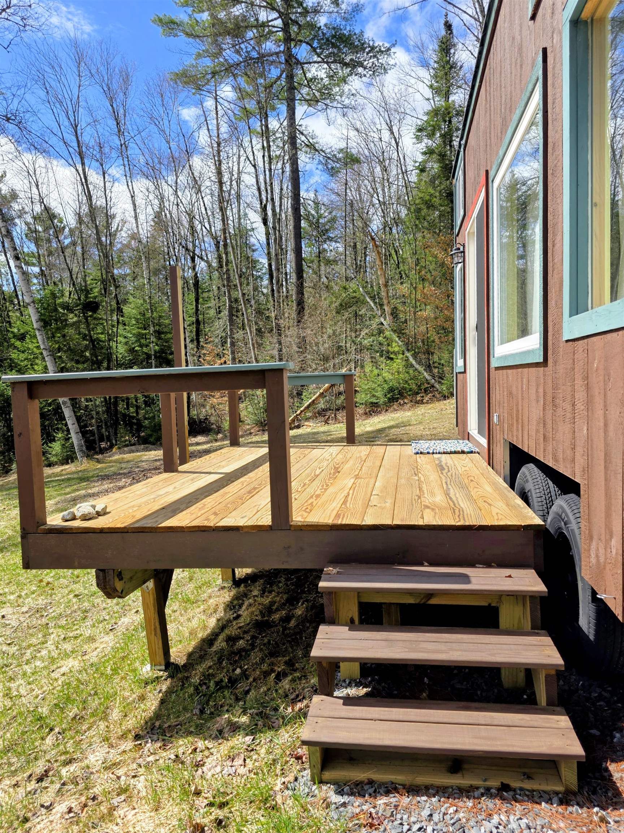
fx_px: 553
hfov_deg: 58.9
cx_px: 312
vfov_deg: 73.9
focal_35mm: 23
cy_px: 416
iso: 80
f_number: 1.7
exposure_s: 1/3550
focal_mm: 6.3
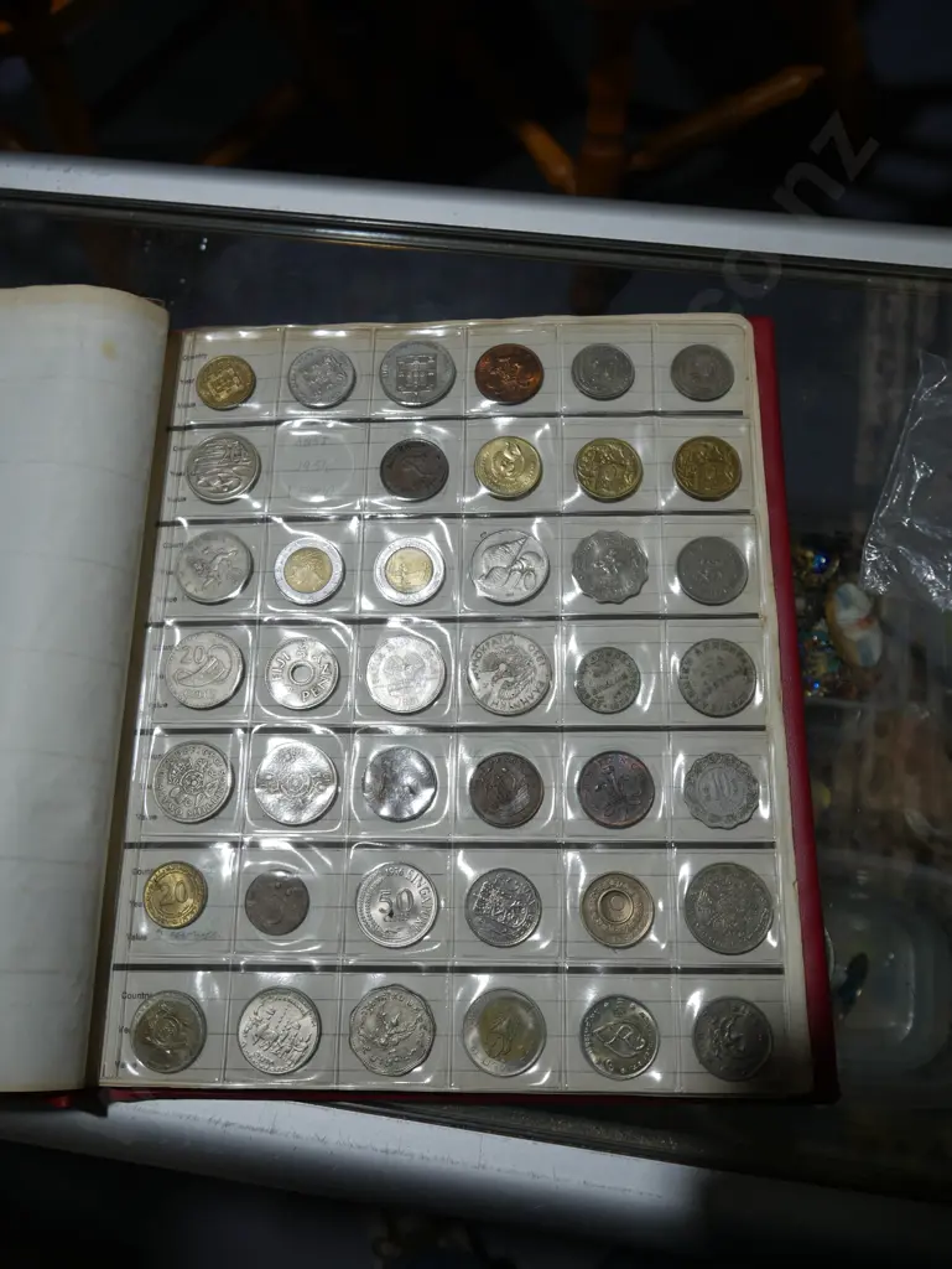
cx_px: 476
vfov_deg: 63.4
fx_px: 1026
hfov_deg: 49.8
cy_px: 634
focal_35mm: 28
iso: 200
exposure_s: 1/200
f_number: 4.5
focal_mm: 14
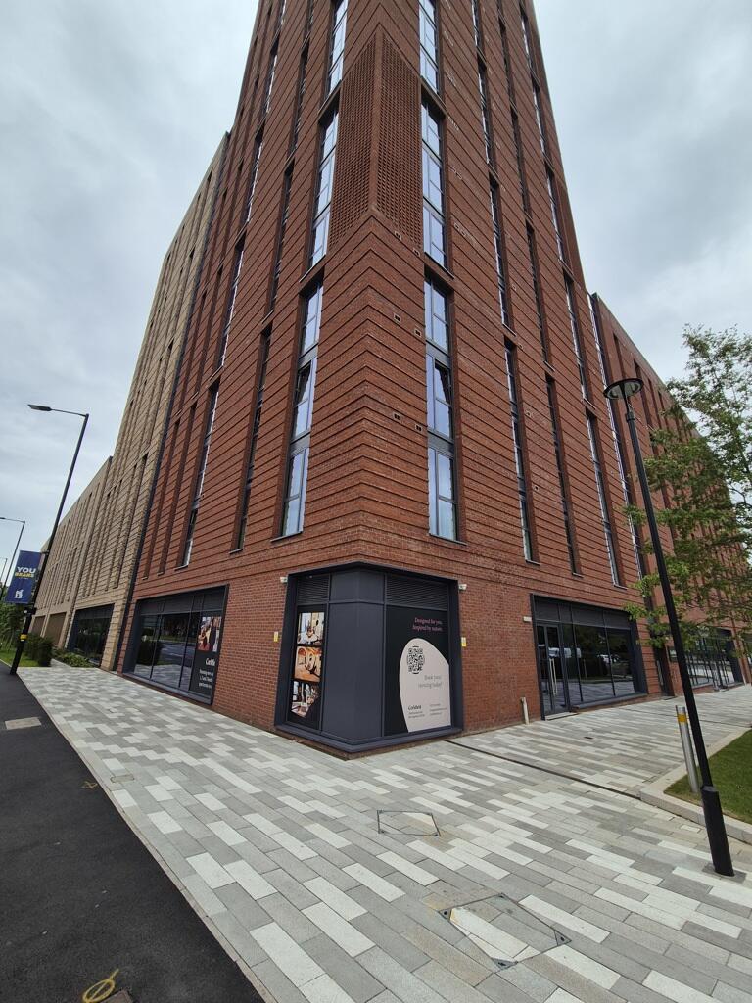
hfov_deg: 89.9
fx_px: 377
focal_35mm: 13
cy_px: 502
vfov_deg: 106.2
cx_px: 376
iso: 50
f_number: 2.2
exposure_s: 1/1544
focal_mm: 2.2
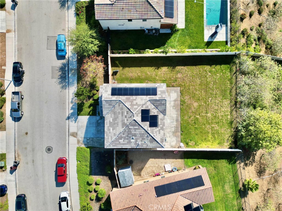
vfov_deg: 56.8
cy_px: 106
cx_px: 141
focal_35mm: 24
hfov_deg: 71.6
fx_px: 196
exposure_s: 1/2000
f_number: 1.7
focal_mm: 6.72
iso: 140
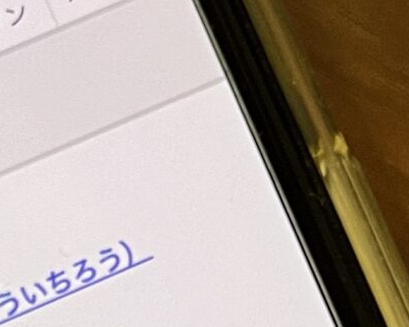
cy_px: 551
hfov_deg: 11.7
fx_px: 1961
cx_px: -62
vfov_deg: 9.2
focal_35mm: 162
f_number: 1.6
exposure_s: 1/60
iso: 320
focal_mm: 5.1
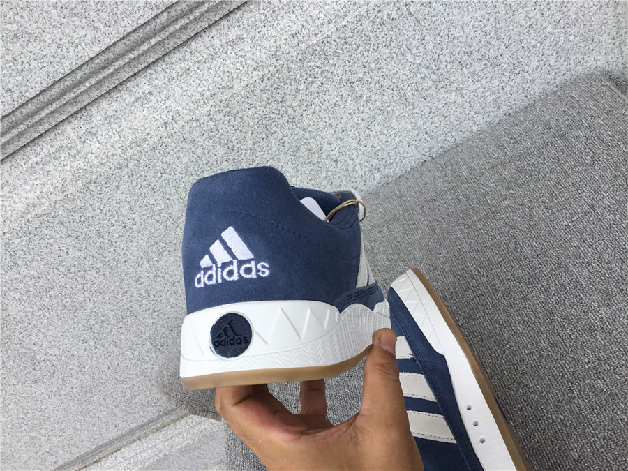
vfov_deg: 45.4
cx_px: 314
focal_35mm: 31
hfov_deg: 58.4
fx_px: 562
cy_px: 236
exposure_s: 1/270
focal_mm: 3.3
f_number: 2.4
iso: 25
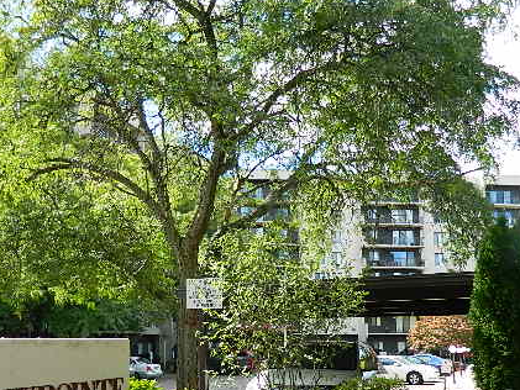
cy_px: 279
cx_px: 217
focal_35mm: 38
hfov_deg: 48.8
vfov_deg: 37.1
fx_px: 571
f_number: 3.1
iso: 80
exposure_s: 1/250
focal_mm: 4.5
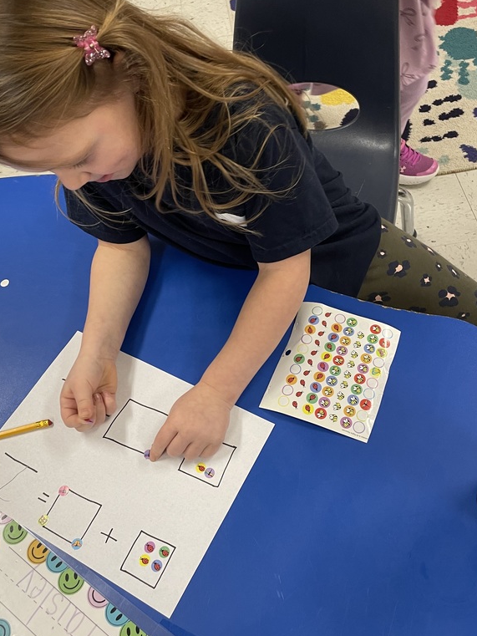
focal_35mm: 35
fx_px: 643
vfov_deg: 52.6
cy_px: 298
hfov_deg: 40.7
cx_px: 238
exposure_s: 1/60
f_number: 1.6
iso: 100
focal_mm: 4.2
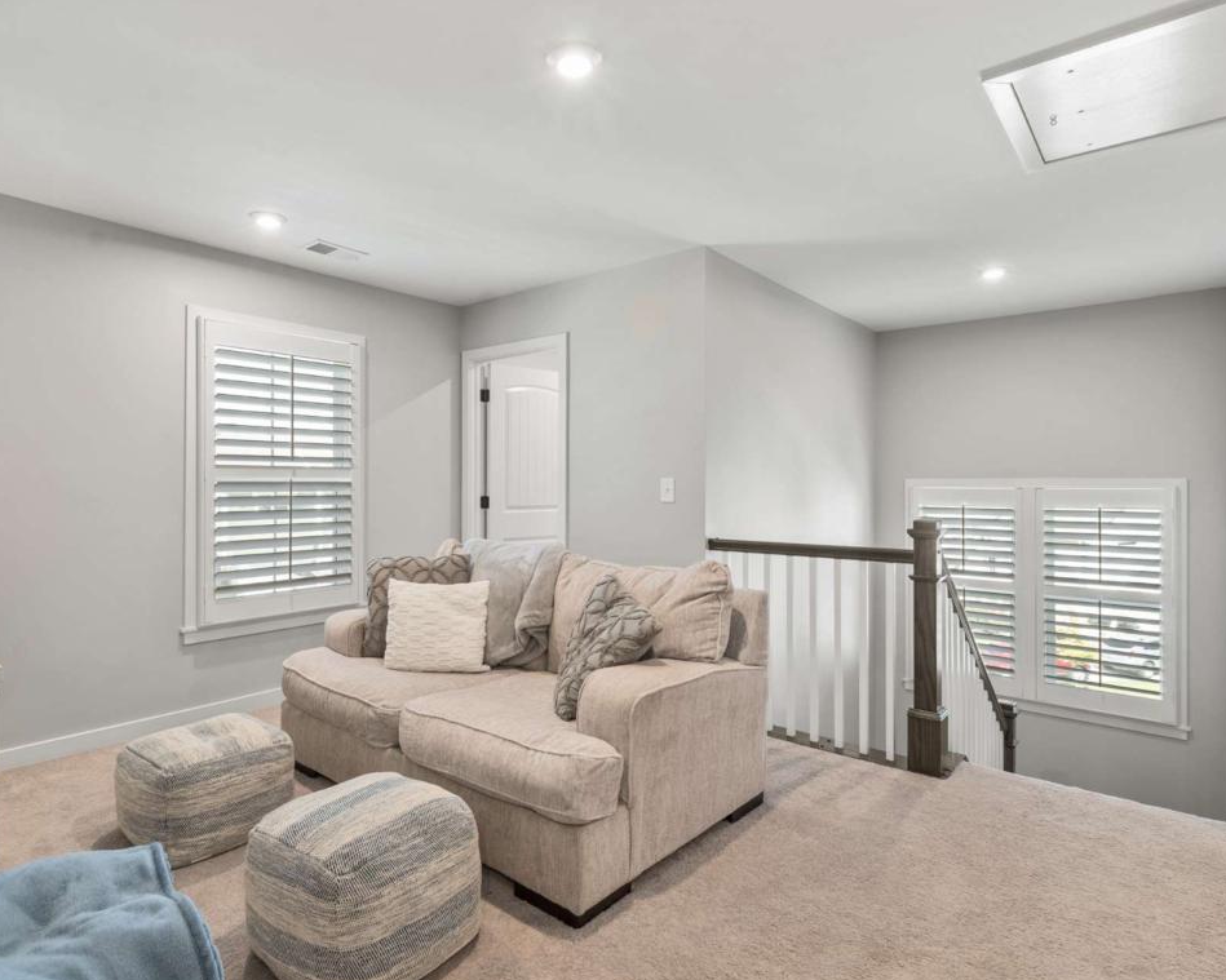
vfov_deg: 70.8
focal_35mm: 19
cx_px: 562
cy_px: 493
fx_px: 689
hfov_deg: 83.1
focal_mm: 16
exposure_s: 1/2.5
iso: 250
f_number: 8
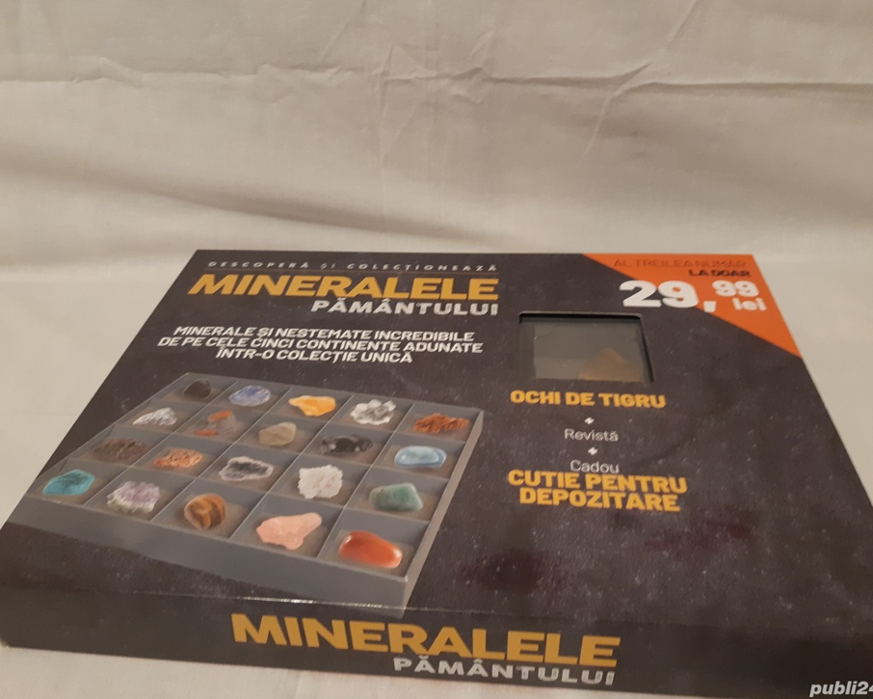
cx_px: 429
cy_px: 340
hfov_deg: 62.2
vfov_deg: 51.5
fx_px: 724
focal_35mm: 28
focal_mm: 3.93
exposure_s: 1/33
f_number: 1.7
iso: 250
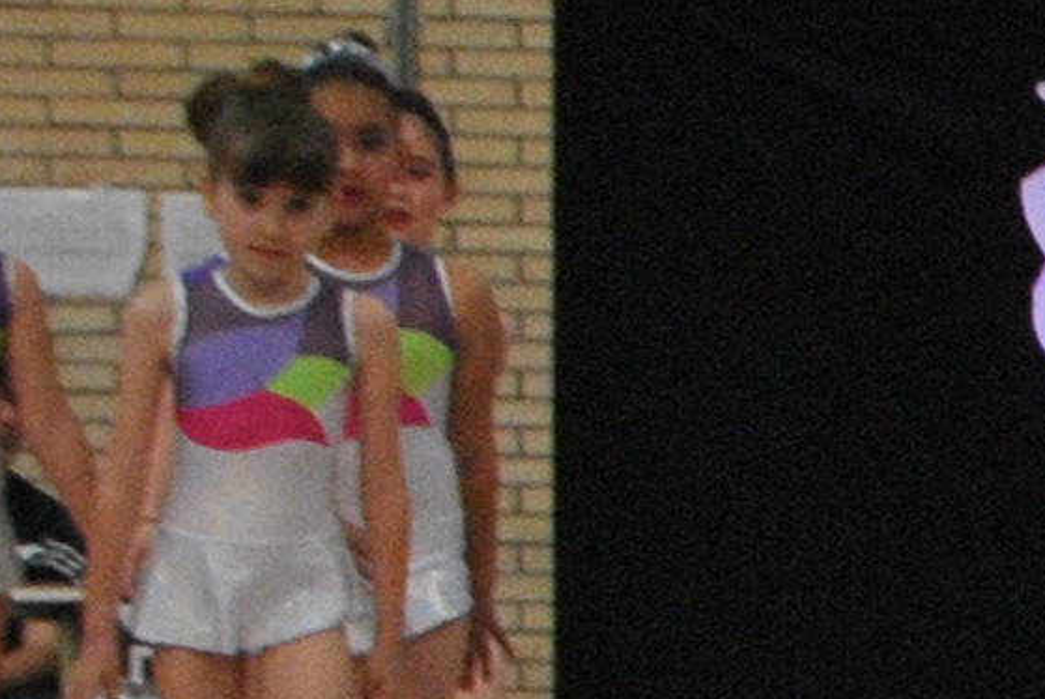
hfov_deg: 5.4
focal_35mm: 353
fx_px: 10257
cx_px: 3541
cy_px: 658
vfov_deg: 3.9
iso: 800
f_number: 7.1
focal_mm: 34
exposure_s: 1/200
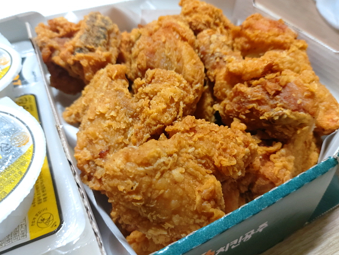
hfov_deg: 67.3
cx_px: 165
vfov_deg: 53.1
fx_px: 255
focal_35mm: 26
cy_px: 130
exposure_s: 1/24
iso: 250
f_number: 2
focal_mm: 4.58
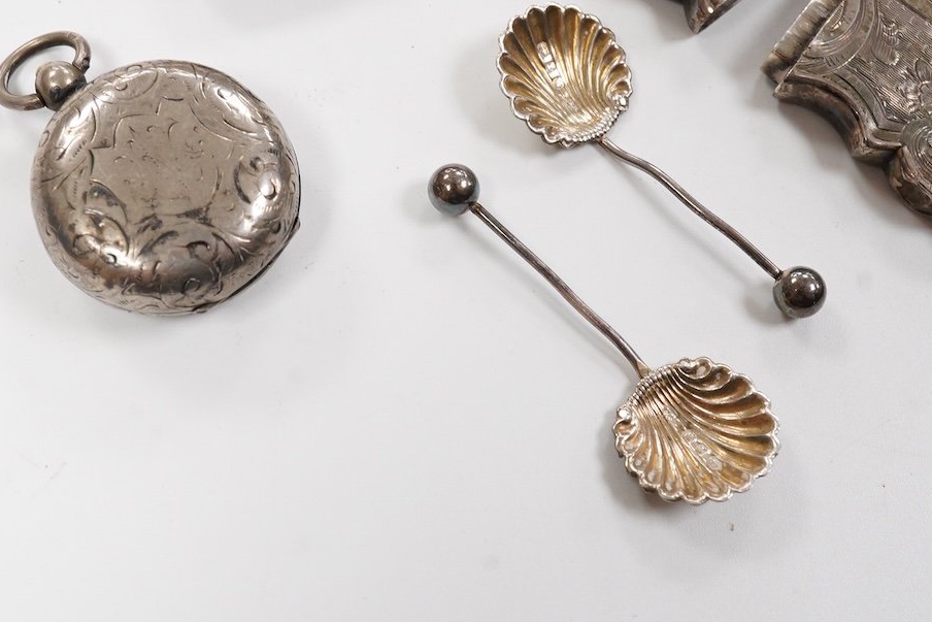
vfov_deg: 24.2
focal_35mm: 56
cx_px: 451
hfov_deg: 35.6
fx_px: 1450
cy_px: 272
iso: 2500
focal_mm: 30
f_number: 14
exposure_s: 1/100
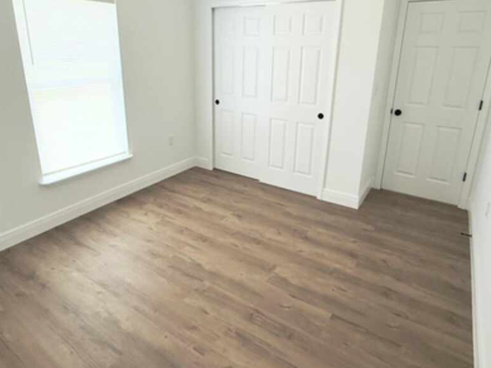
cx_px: 239
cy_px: 141
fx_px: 326
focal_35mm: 23
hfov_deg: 73.9
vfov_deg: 58.2
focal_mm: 2.22
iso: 100
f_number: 2.2
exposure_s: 1/120
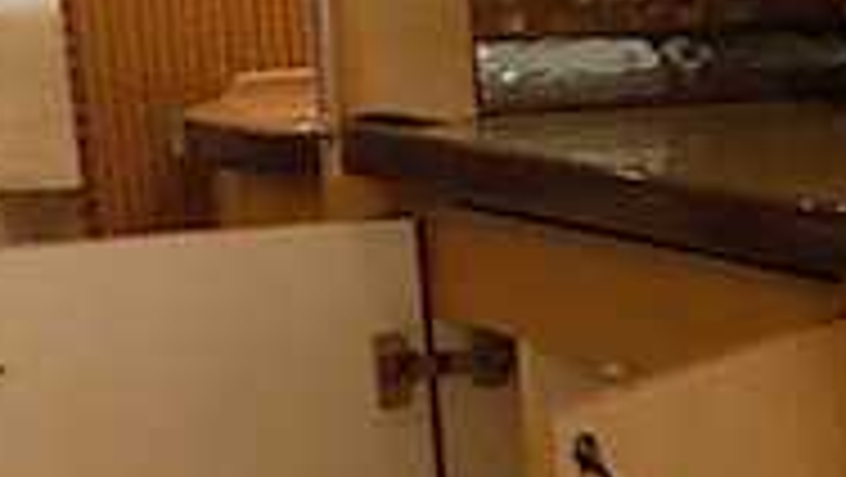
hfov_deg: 11.9
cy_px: 351
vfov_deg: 9.1
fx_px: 2985
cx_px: 2218
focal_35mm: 133
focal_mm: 4
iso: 280
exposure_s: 1/30
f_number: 3.1
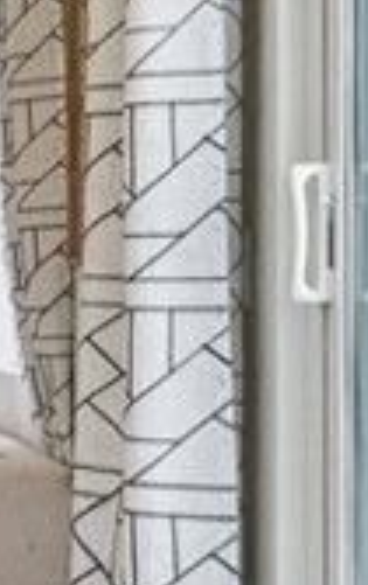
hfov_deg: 7.4
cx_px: -1244
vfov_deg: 25.5
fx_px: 1294
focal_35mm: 81
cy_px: 312
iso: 320
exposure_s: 1/30
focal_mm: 13
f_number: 8
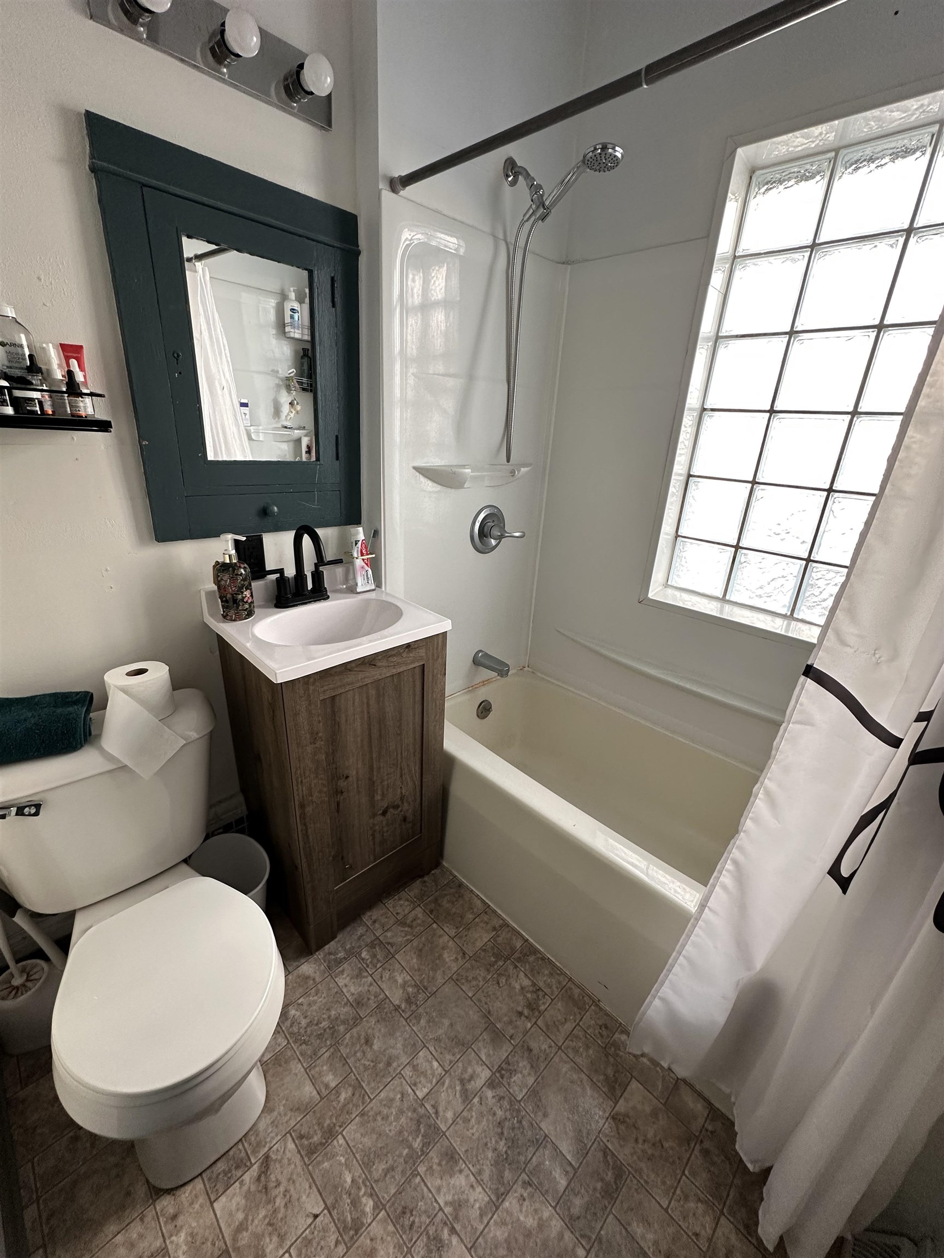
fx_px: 509
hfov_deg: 85.7
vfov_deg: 102.1
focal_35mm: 14
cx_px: 472
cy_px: 629
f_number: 2.2
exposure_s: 1/99
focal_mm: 2.22
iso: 160
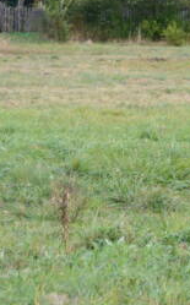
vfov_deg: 4.5
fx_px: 3923
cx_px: 500
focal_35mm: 472
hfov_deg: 2.7
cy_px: 28
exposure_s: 1/60
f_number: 10
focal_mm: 75
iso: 200
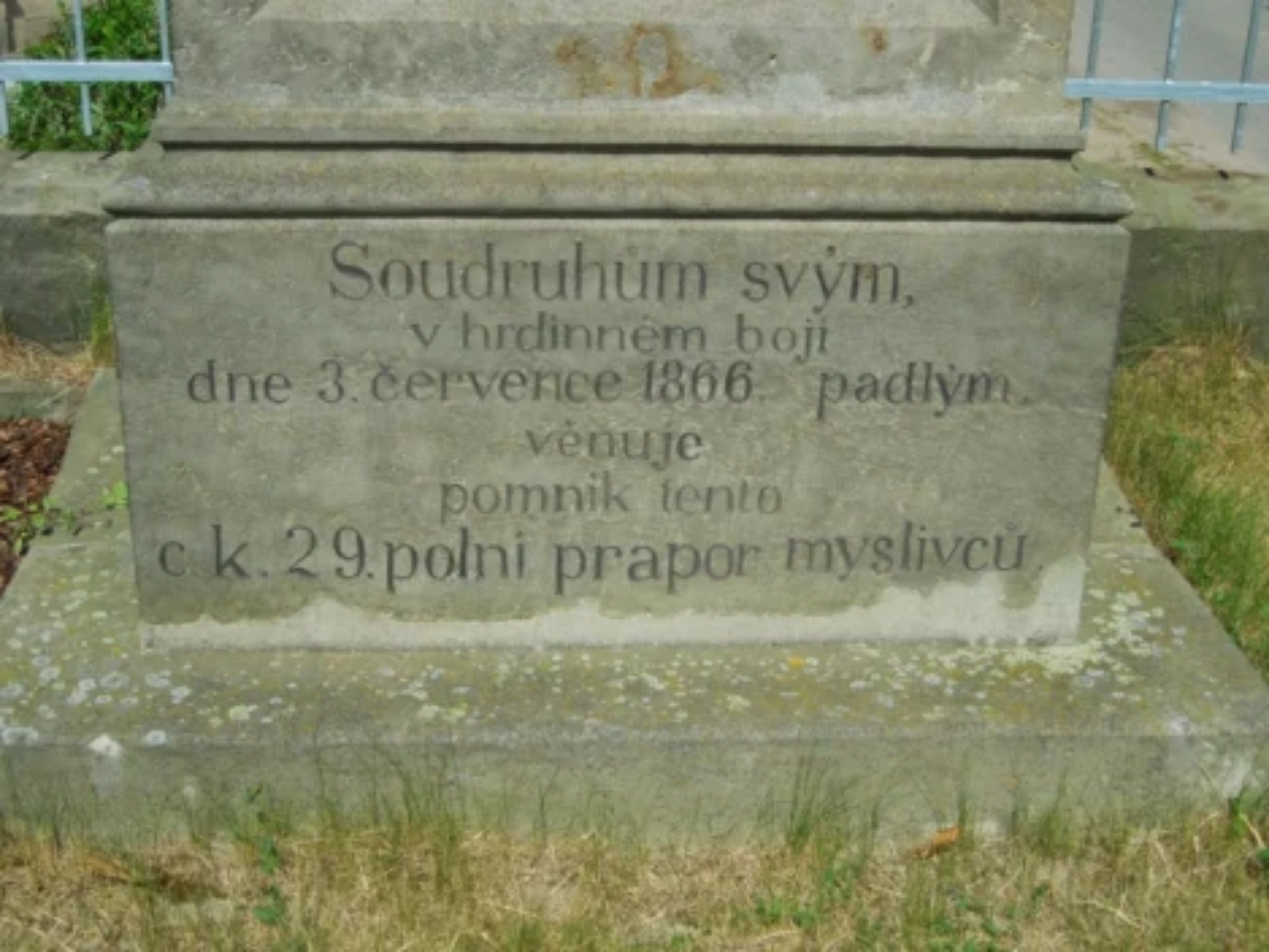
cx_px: 634
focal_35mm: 48
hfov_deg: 39.6
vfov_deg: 30.3
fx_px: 1760
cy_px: 476
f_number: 8
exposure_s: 1/1000
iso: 400
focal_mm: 8.7
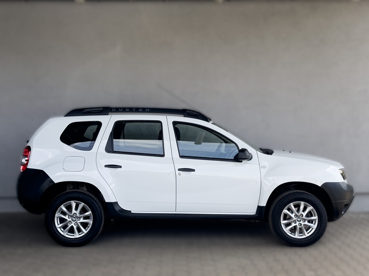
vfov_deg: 30.3
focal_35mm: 48
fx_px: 512
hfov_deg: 39.7
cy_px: 138
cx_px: 184
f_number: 1.8
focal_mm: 6.86
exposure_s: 1/900
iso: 64
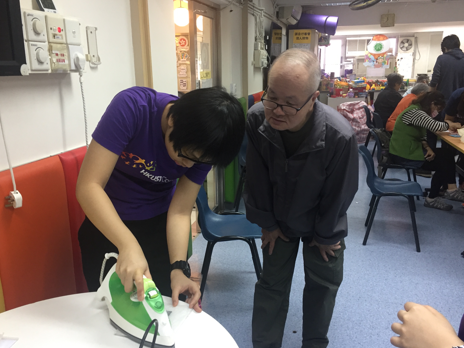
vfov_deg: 45.4
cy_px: 178
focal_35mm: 31
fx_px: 416
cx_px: 229
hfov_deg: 58.3
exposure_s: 1/33
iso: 160
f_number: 2.2
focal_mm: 4.15
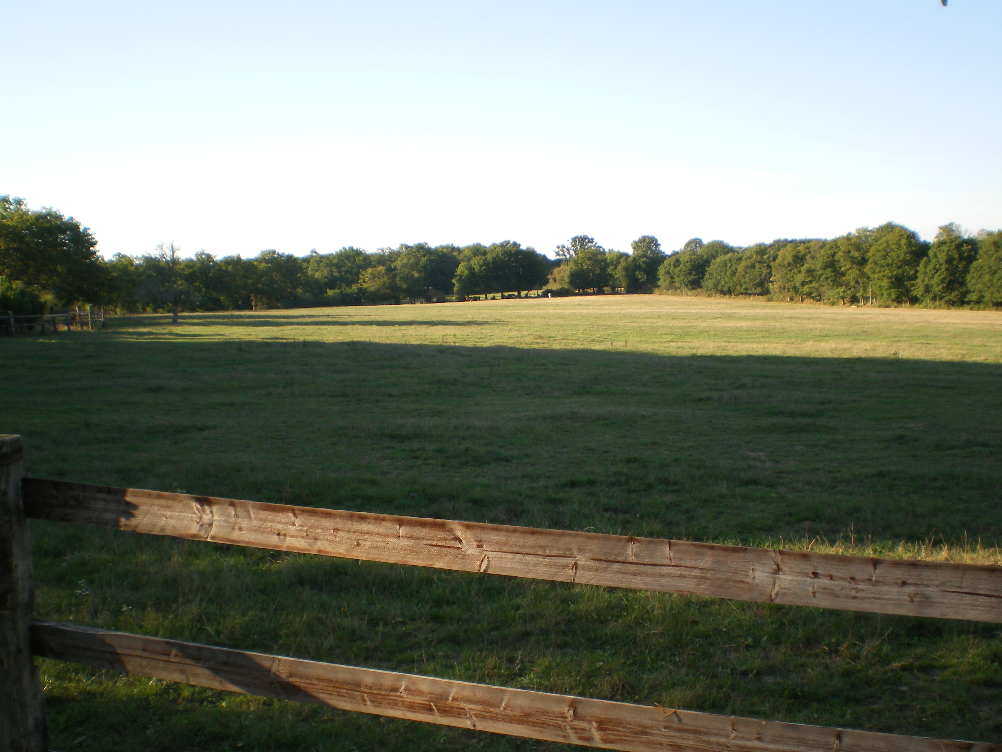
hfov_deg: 49.0
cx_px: 501
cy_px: 376
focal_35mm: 38
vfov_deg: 37.7
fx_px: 1100
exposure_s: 1/160
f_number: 4.6
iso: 80
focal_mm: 6.3
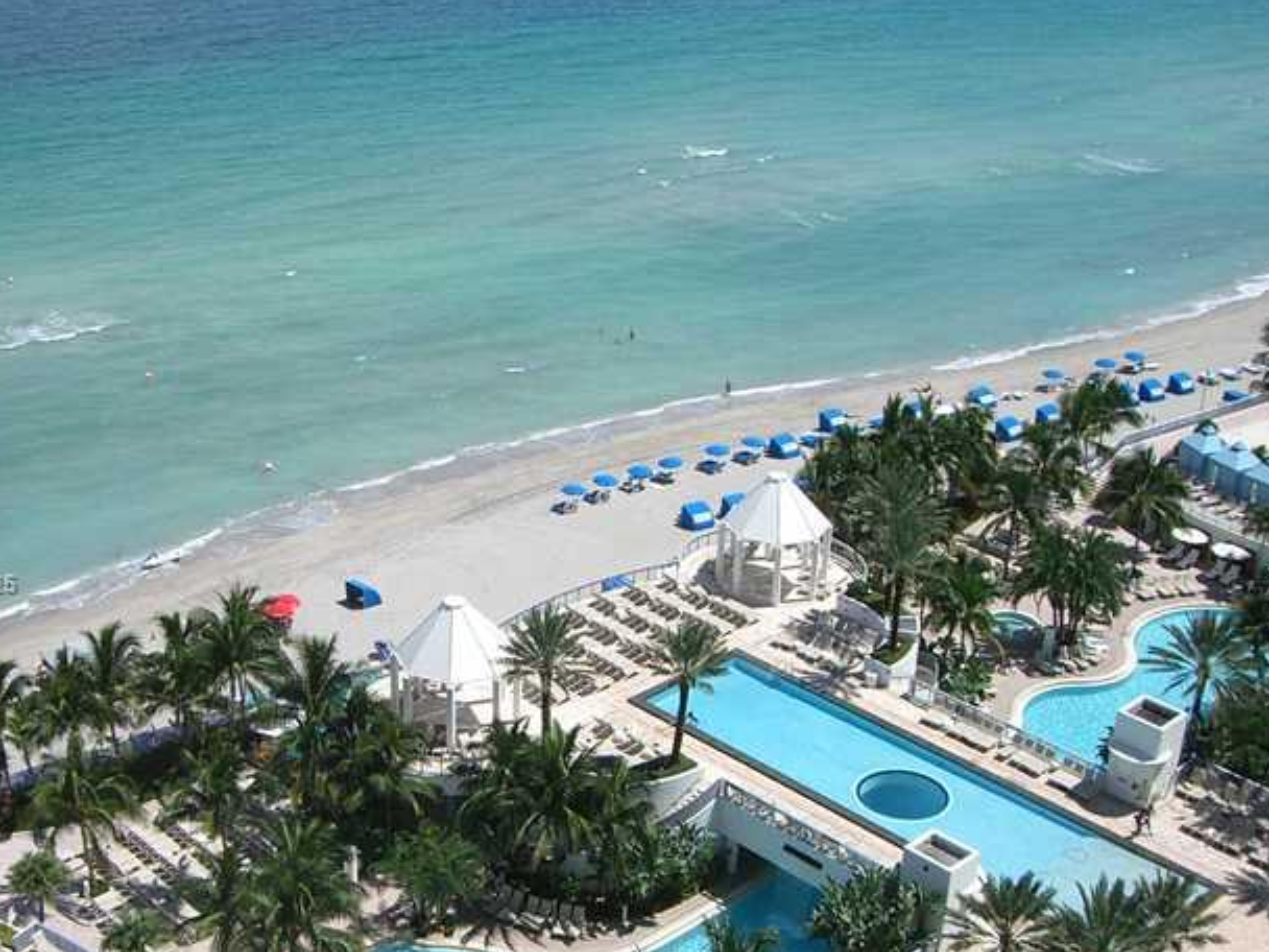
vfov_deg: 29.0
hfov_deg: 38.1
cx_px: 513
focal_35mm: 50
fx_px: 1833
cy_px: 585
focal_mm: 6.2
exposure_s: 1/800
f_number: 4.3
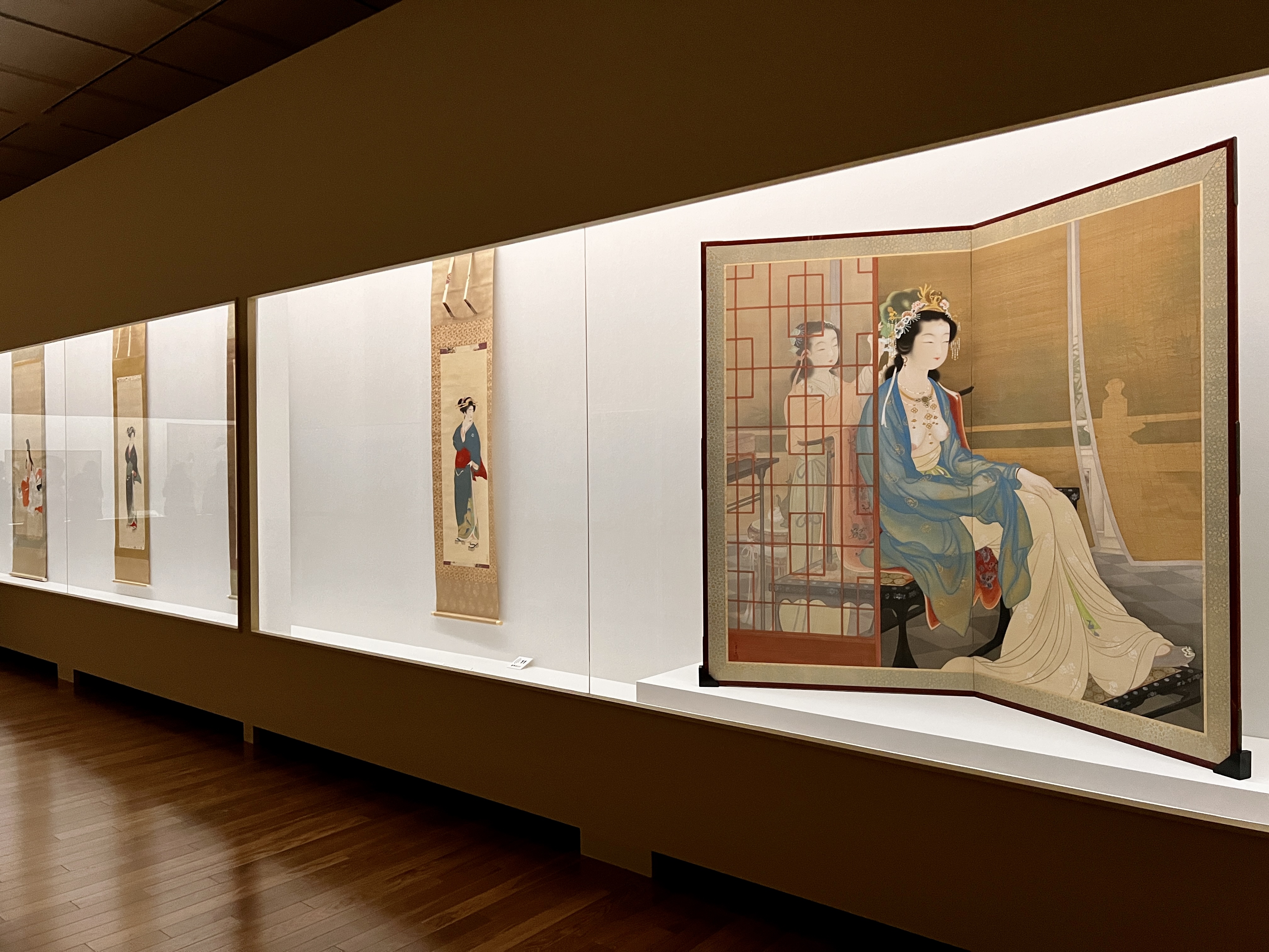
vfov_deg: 53.1
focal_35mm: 26
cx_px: 634
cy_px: 476
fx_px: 953
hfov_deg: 67.3
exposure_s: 1/60
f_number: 1.5
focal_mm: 5.7
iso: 400
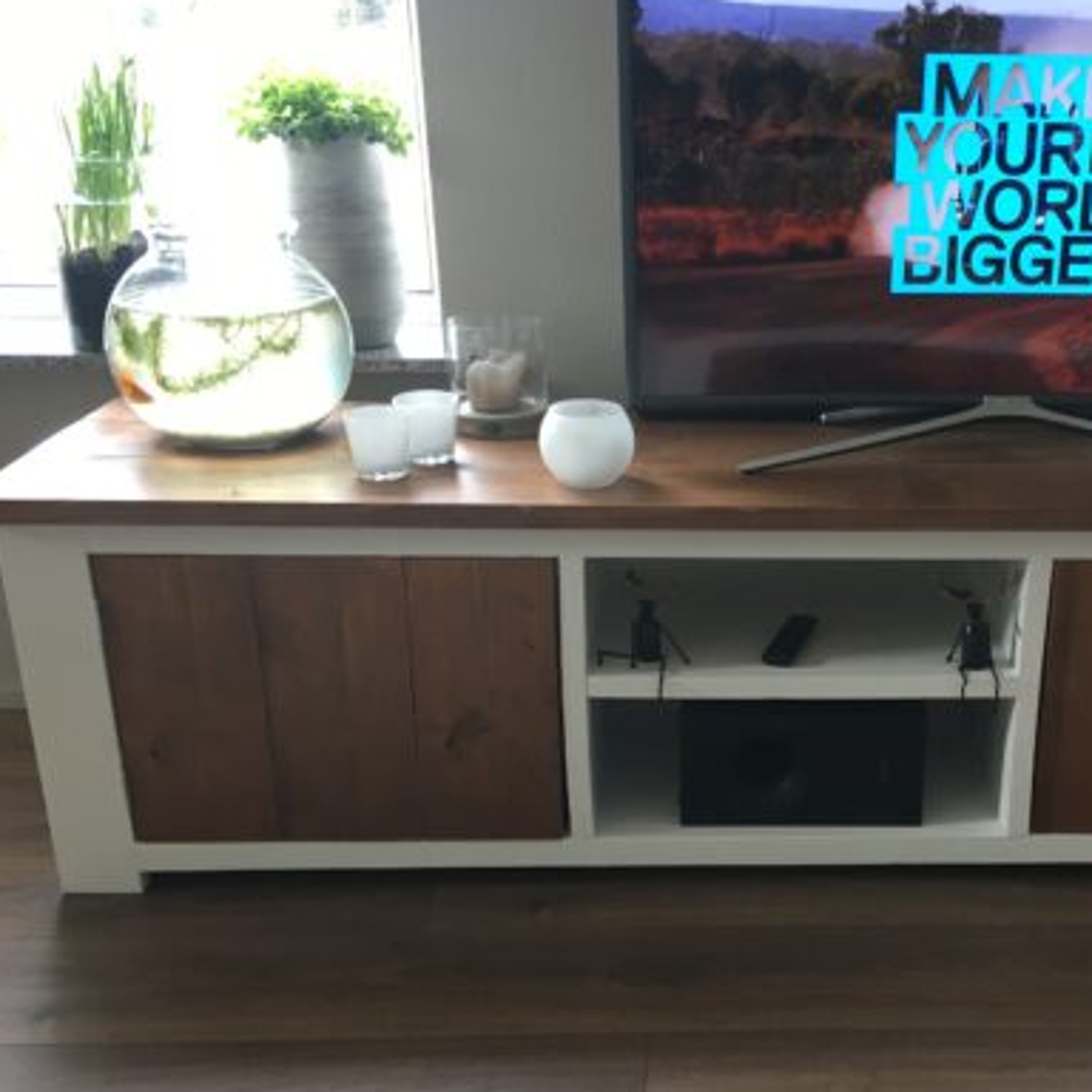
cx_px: 796
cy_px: 603
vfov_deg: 41.8
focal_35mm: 40
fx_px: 1428
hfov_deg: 40.9
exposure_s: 1/33
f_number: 2.2
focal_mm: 4.15
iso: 64
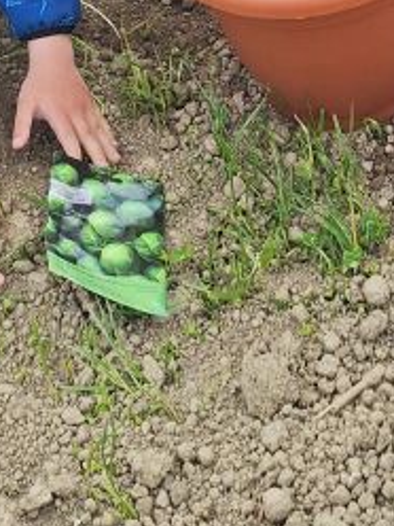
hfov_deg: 16.5
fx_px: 1351
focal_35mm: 89
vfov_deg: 18.1
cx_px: 326
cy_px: -378
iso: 40
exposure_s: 1/1295
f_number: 1.8
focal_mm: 5.54
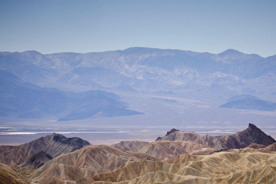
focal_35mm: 107
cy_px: 128
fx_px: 820
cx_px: 176
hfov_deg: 19.1
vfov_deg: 12.8
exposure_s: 1/52
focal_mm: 50
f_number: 13
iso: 200
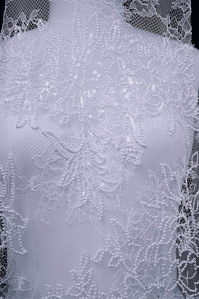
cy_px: 150
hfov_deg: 28.1
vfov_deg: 41.1
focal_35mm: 48
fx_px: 398
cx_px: 100
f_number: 11
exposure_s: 1/125
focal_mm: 48
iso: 100
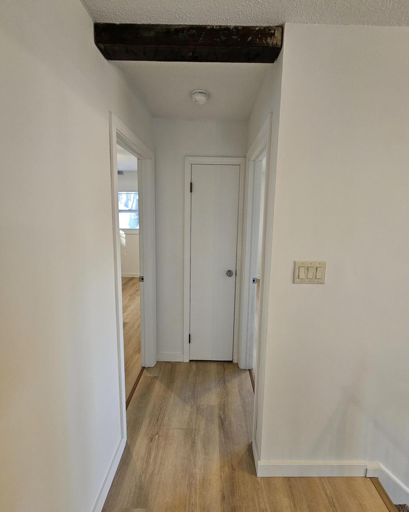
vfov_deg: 100.7
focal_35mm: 14
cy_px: 246
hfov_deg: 87.9
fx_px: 212
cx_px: 211
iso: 160
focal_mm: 2.2
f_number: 2.2
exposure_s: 1/60
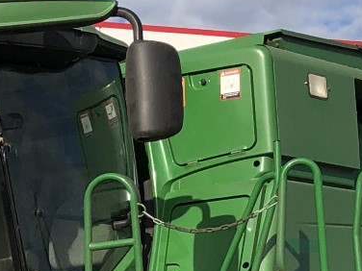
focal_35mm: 161
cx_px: -159
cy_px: 494
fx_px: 1684
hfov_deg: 11.8
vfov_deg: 8.8
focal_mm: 3.99
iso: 20
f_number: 1.8
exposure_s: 1/2288
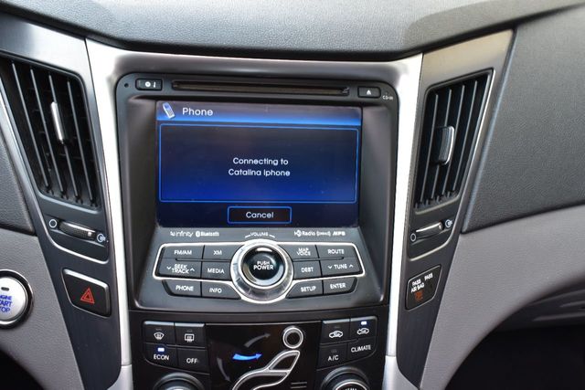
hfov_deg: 47.9
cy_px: 195
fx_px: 658
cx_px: 292
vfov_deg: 33.0
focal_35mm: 40
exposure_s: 1/50
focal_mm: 27
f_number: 8
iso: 400
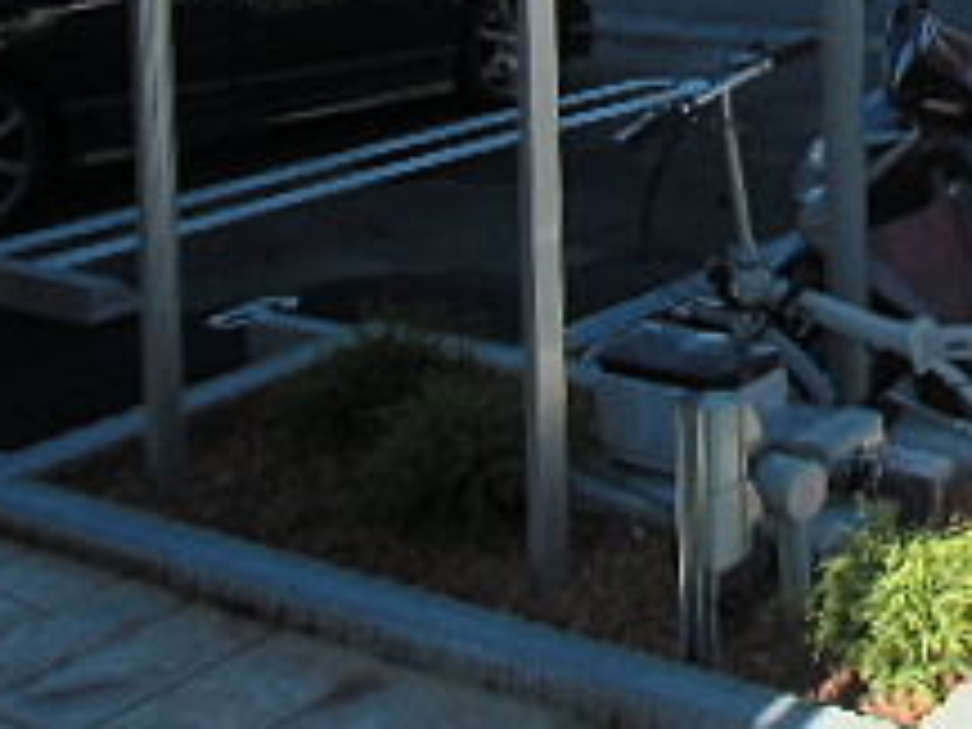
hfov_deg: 25.5
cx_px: 1058
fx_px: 1994
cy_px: -171
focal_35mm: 71
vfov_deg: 19.4
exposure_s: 1/640
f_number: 3
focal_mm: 4.24
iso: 64
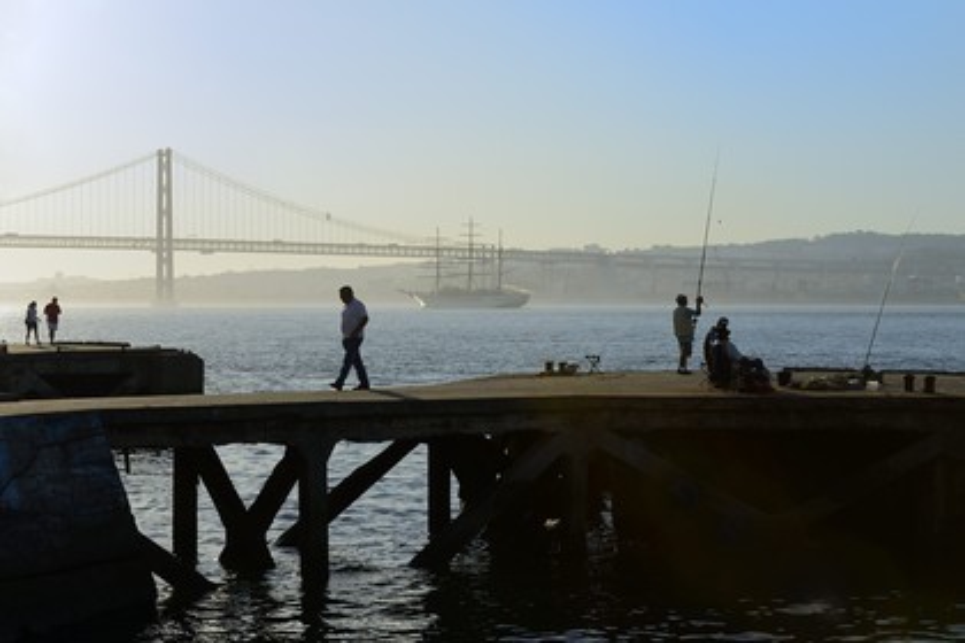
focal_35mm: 70
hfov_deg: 28.8
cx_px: 482
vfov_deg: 19.5
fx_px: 1876
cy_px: 322
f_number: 16
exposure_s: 1/250
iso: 200
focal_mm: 70
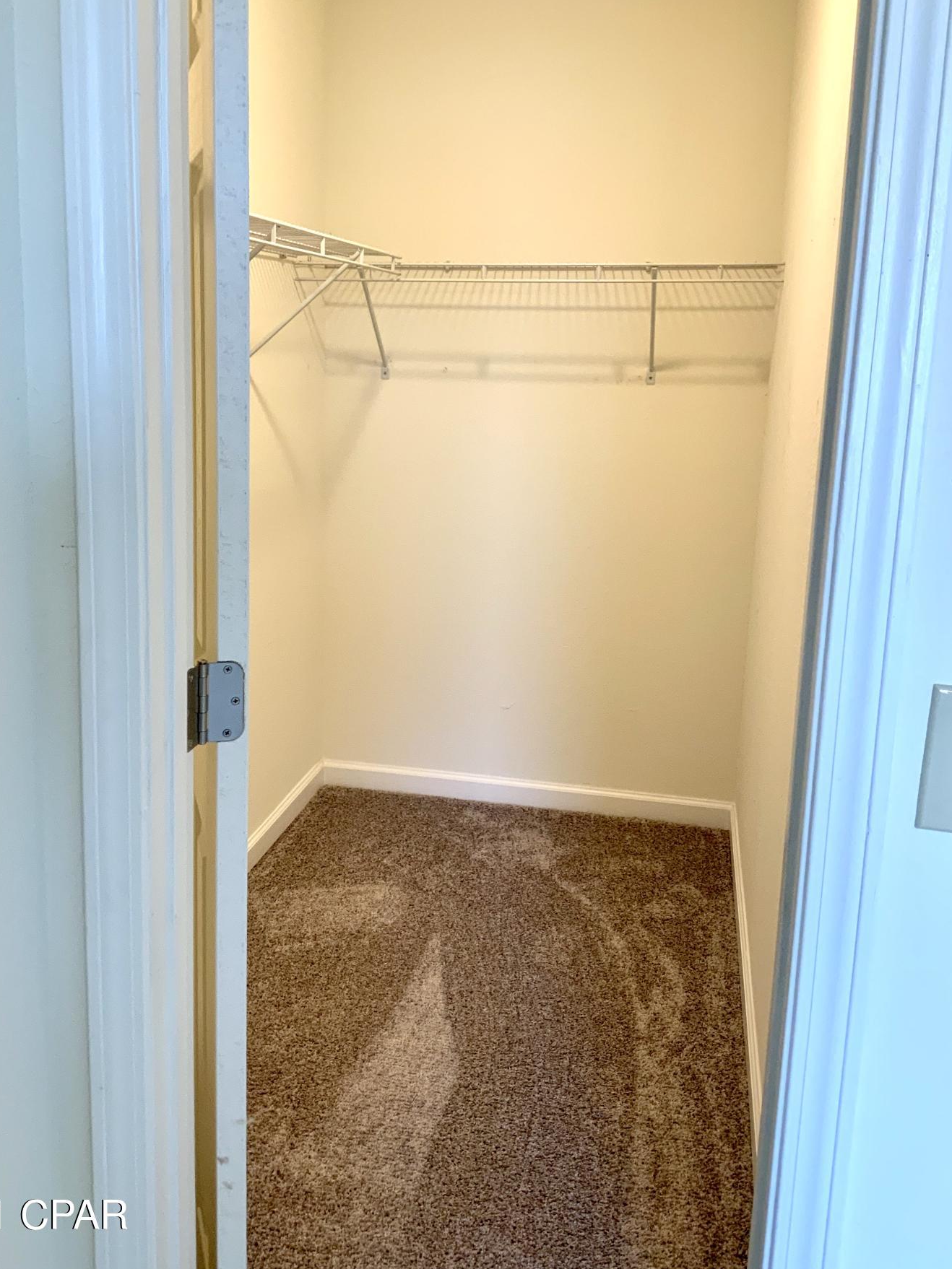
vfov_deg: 55.2
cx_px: 428
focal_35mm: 33
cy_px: 557
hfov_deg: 42.9
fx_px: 1210
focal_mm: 3
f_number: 1.8
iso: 64
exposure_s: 1/60
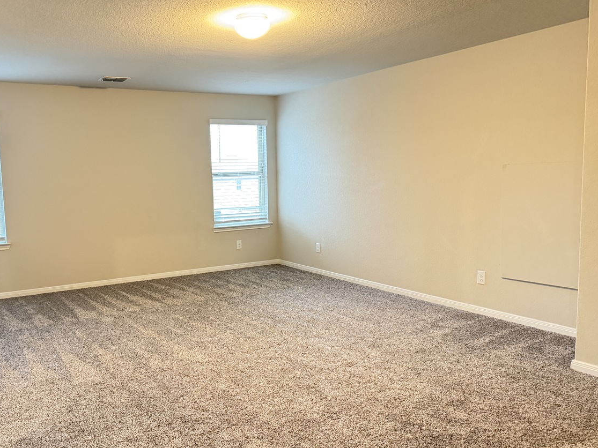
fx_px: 535
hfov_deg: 57.8
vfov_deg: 45.4
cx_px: 234
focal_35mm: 31
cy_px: 236
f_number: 1.78
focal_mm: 6.76
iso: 1000
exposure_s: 1/30
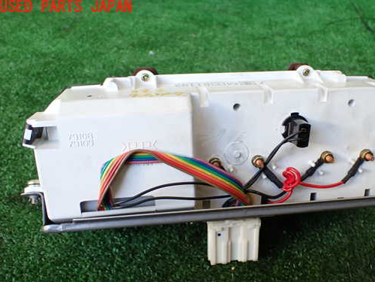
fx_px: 390
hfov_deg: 51.1
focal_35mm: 36
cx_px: 220
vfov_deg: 39.5
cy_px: 167
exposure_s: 1/125
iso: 320
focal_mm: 5.4
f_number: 2.3
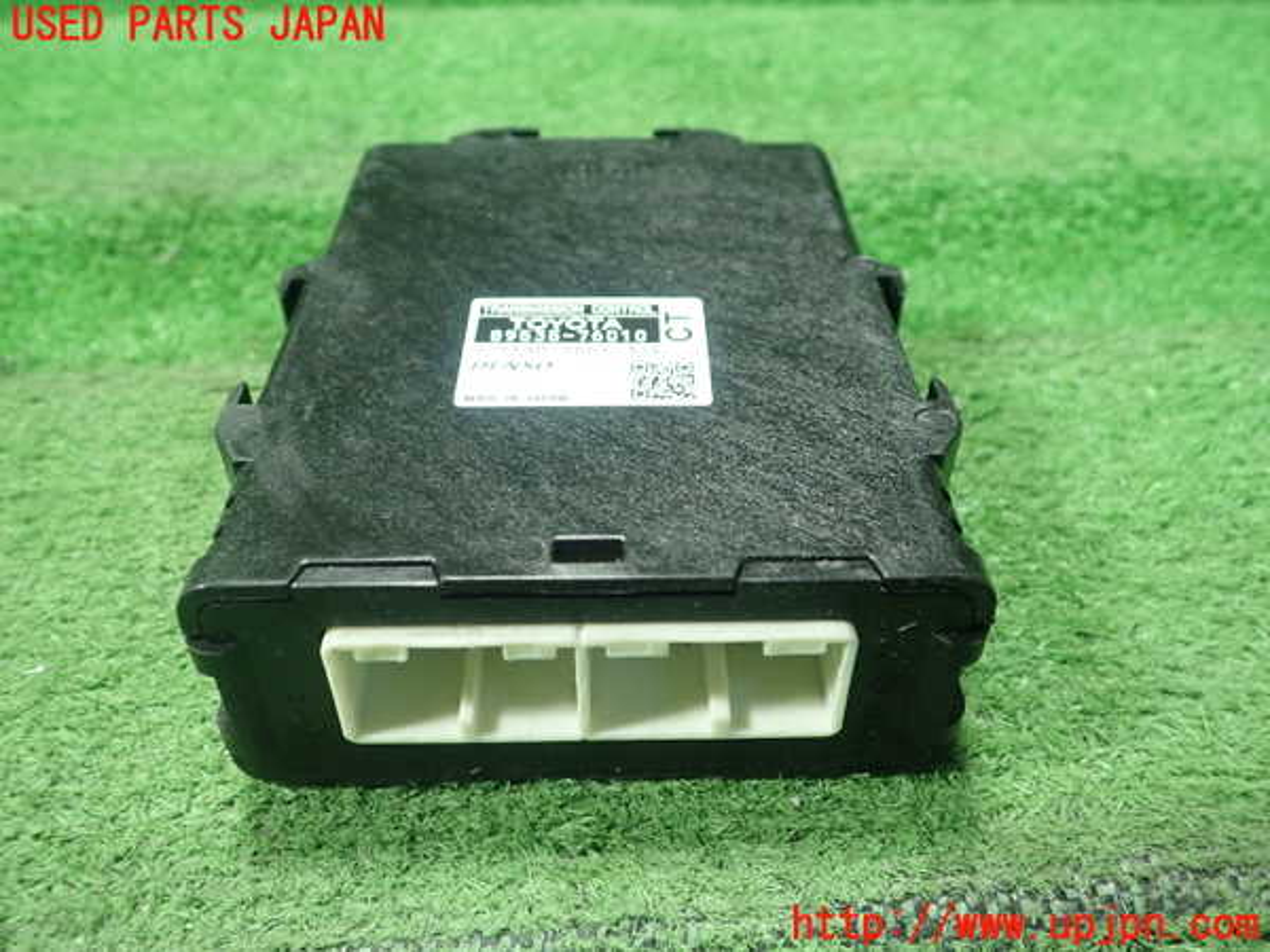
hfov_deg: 60.0
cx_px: 635
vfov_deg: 46.8
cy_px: 476
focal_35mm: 30
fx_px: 1101
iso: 640
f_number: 2.3
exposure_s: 1/125
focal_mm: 5.5
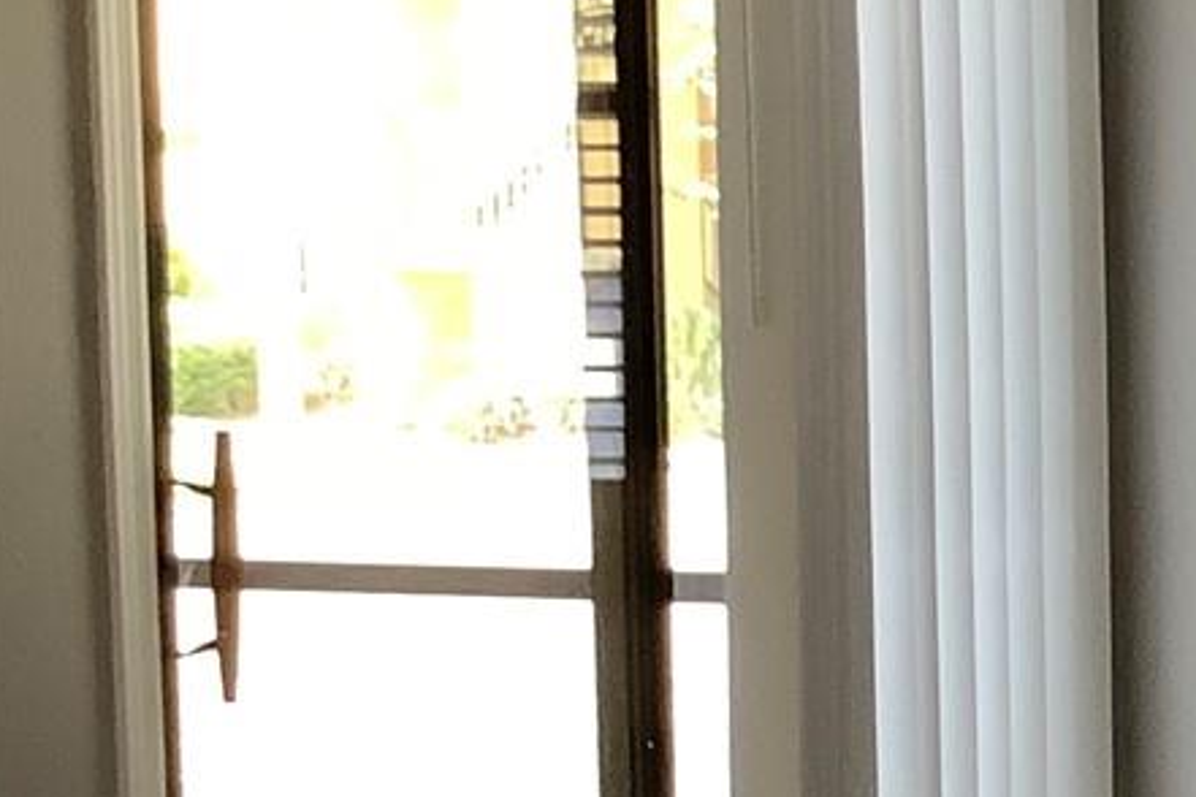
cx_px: 2153
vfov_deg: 11.7
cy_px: 618
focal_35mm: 117
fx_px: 3887
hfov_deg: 15.2
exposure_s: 1/60
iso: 50
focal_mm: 3.3
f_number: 2.4
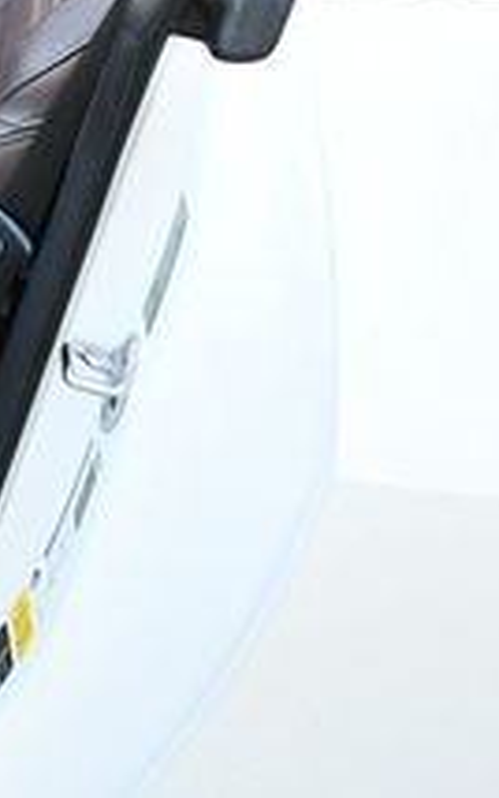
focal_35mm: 110
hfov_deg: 10.7
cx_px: -573
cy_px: 4
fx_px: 2390
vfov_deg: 18.4
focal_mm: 18
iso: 720
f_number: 3.5
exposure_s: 1/250
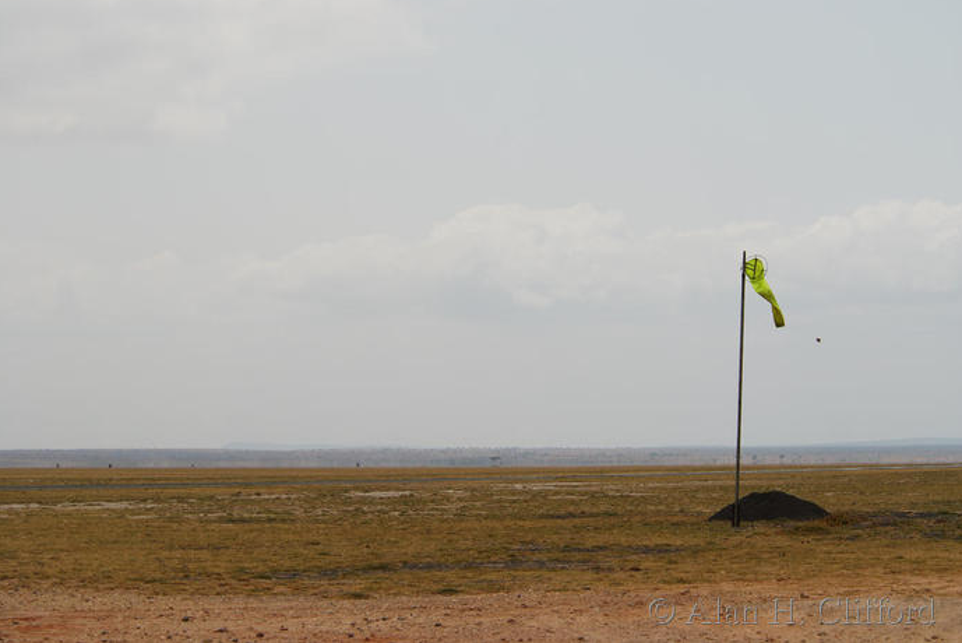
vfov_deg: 11.2
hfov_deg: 16.8
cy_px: 317
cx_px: 486
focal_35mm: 122
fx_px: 3261
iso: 100
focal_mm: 80
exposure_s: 1/640
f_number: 6.3
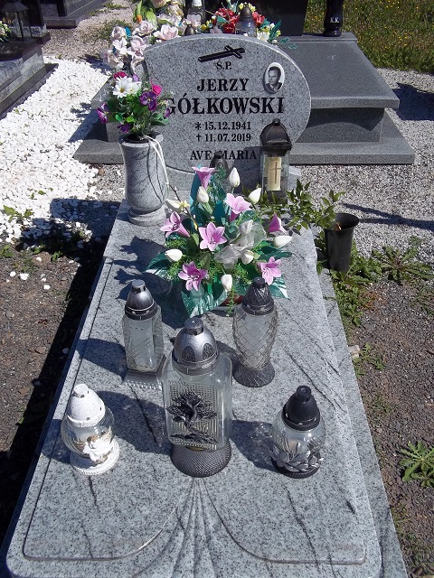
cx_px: 217
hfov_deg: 44.2
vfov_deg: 56.8
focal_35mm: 32
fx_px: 535
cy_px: 289
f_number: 5.5
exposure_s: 1/800
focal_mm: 5.7
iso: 80
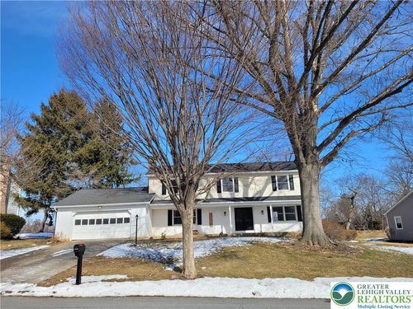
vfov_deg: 53.1
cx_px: 206
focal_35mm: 26
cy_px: 154
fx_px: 310
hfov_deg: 67.3
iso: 40
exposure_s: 1/2175
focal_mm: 5.4
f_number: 1.8
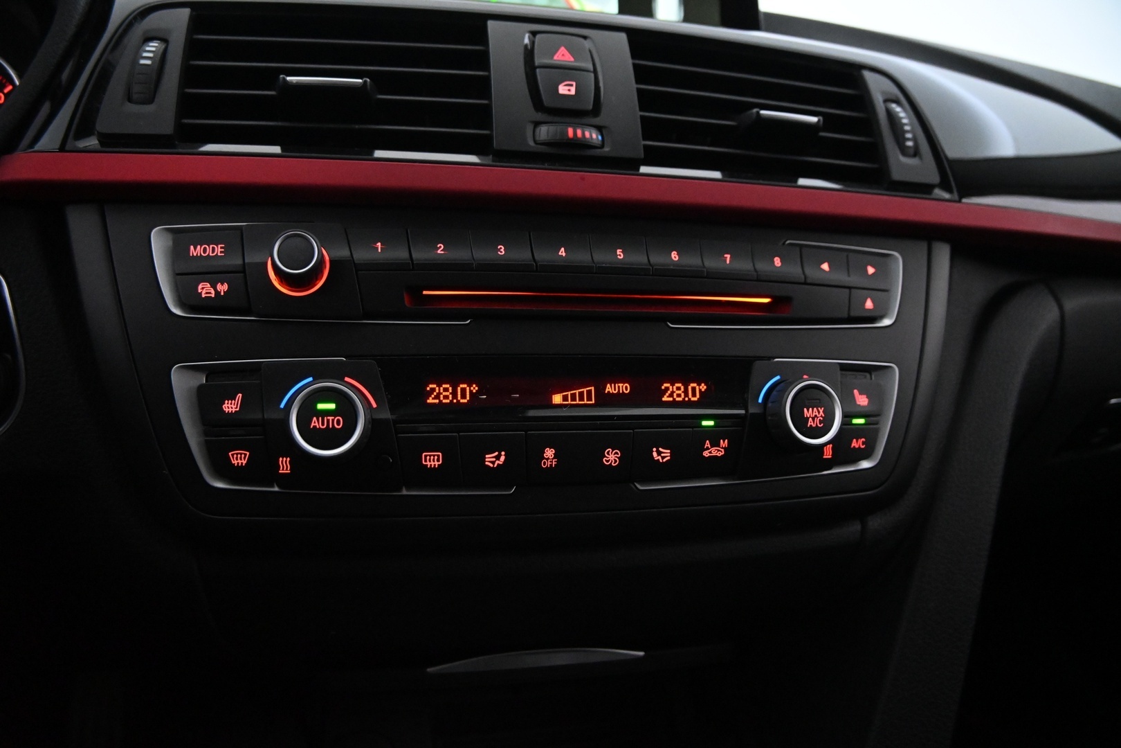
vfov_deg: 18.2
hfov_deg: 27.0
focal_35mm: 75
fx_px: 2335
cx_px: 560
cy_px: 374
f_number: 6.3
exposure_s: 1/80
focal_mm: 50
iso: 6400
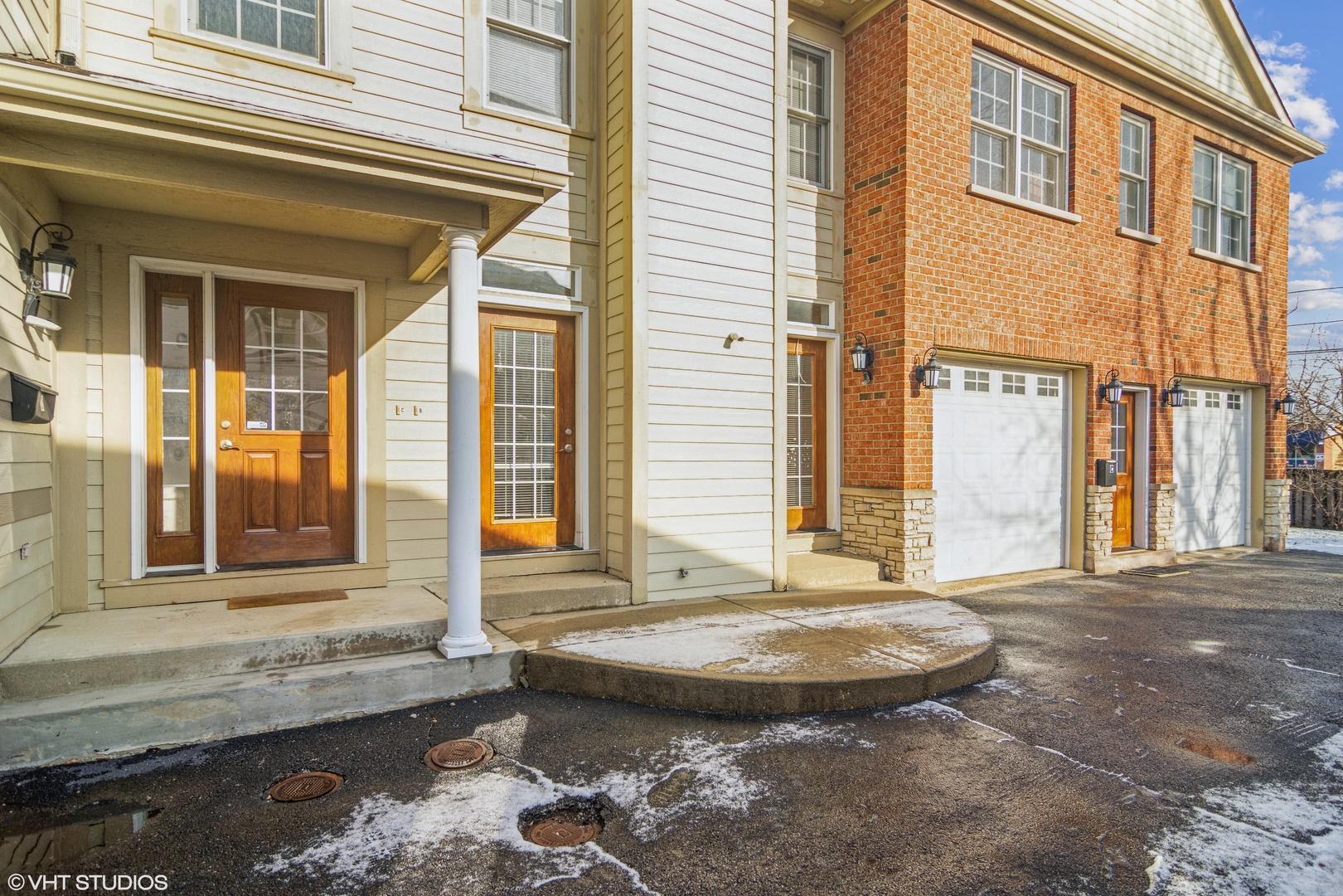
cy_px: 448
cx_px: 672
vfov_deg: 67.4
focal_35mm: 18
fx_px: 671
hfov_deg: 90.0
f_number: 8
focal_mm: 12
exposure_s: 1/640
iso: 200
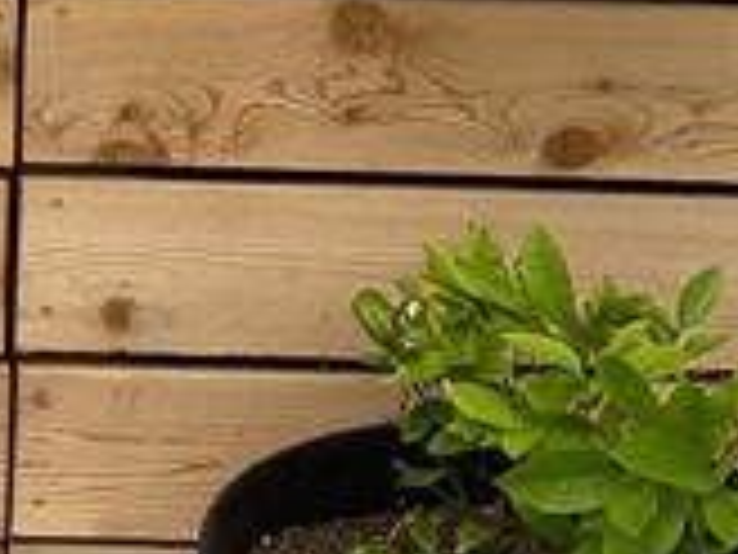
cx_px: -189
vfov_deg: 8.7
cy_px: -522
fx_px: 3454
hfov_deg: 11.9
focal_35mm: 162
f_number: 1.6
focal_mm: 5.1
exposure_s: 1/548
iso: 50
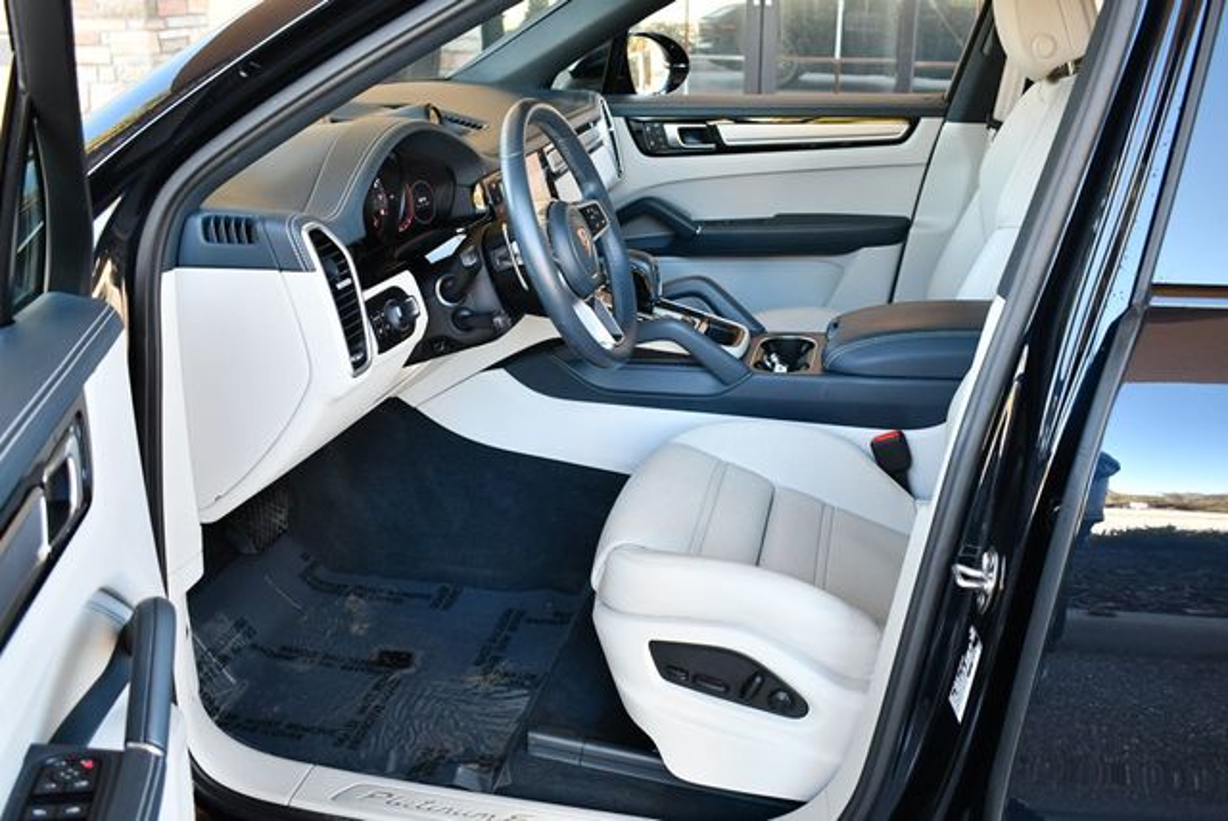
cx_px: 614
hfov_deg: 53.1
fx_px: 1229
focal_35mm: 36
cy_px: 410
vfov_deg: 36.9
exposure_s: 1/200
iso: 800
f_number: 3.5
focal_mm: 18
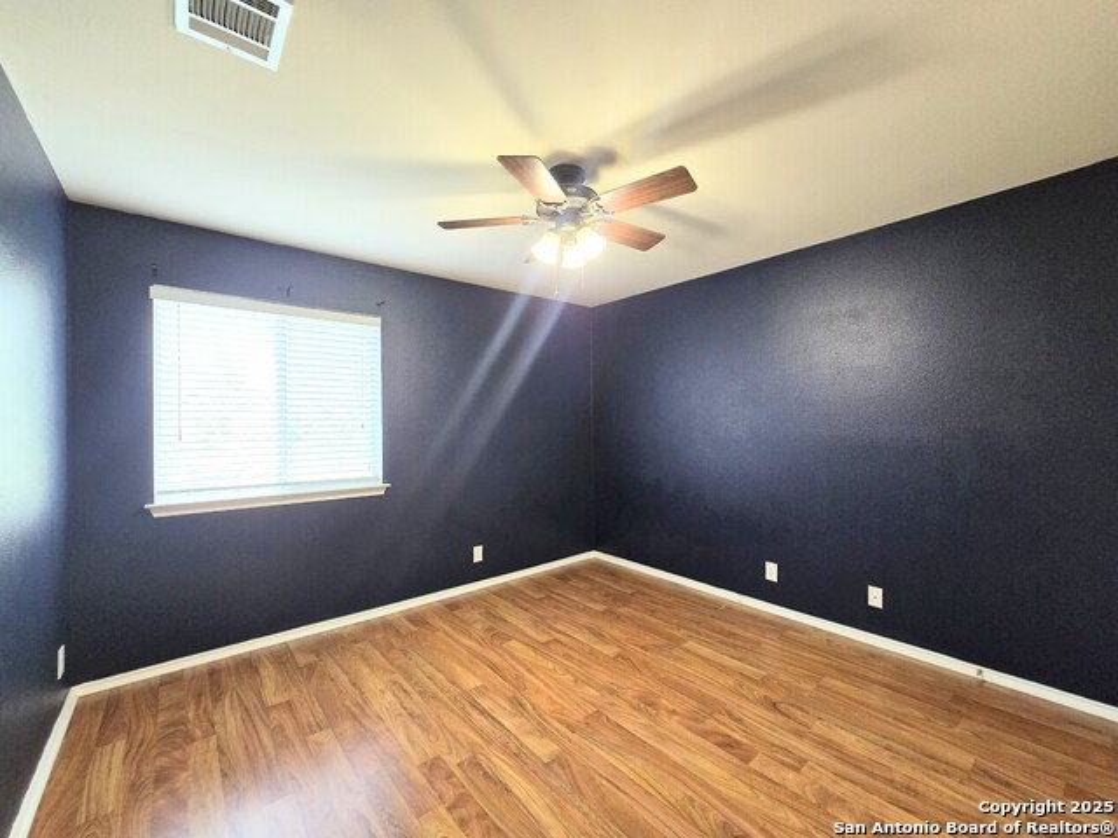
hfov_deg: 106.2
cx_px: 559
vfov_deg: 89.9
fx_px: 420
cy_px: 419
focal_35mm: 13
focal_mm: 2.2
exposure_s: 1/60
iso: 400
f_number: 2.2
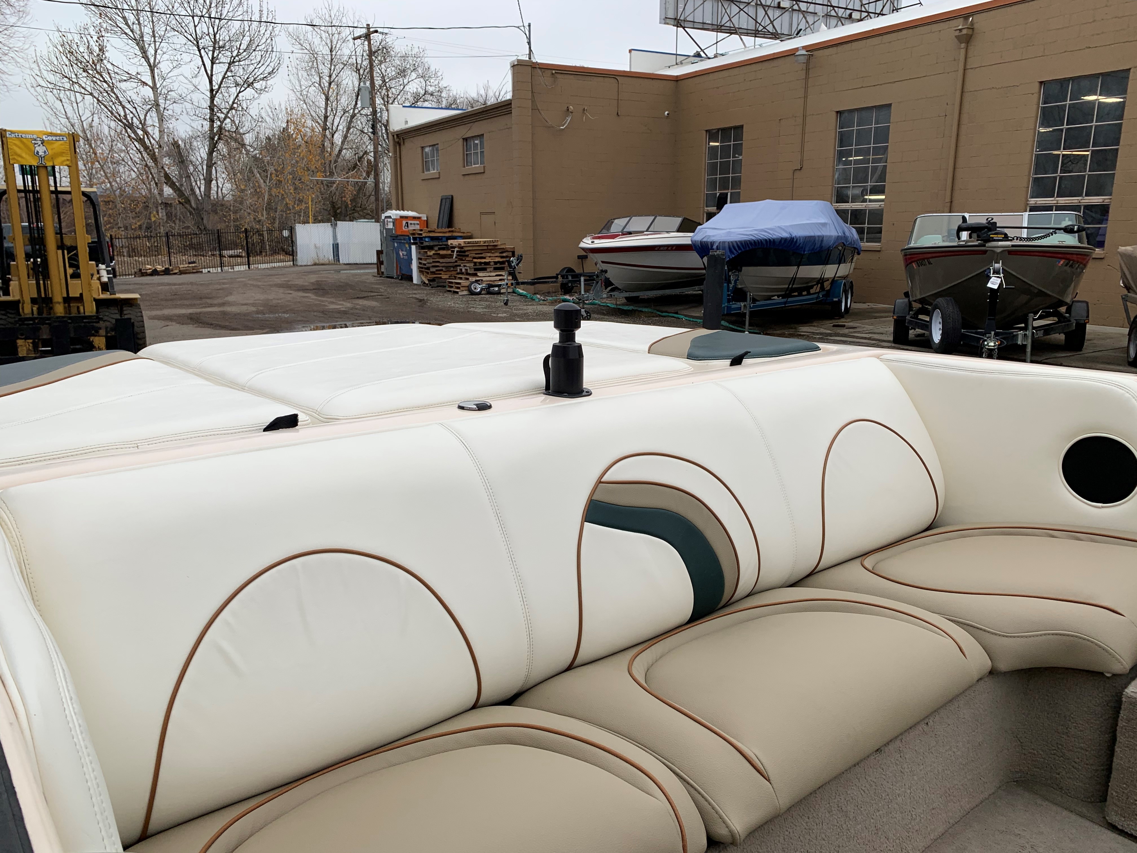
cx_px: 568
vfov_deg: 53.1
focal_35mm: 26
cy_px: 426
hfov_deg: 67.3
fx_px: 854
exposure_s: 1/543
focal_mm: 4.25
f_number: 1.8
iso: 25
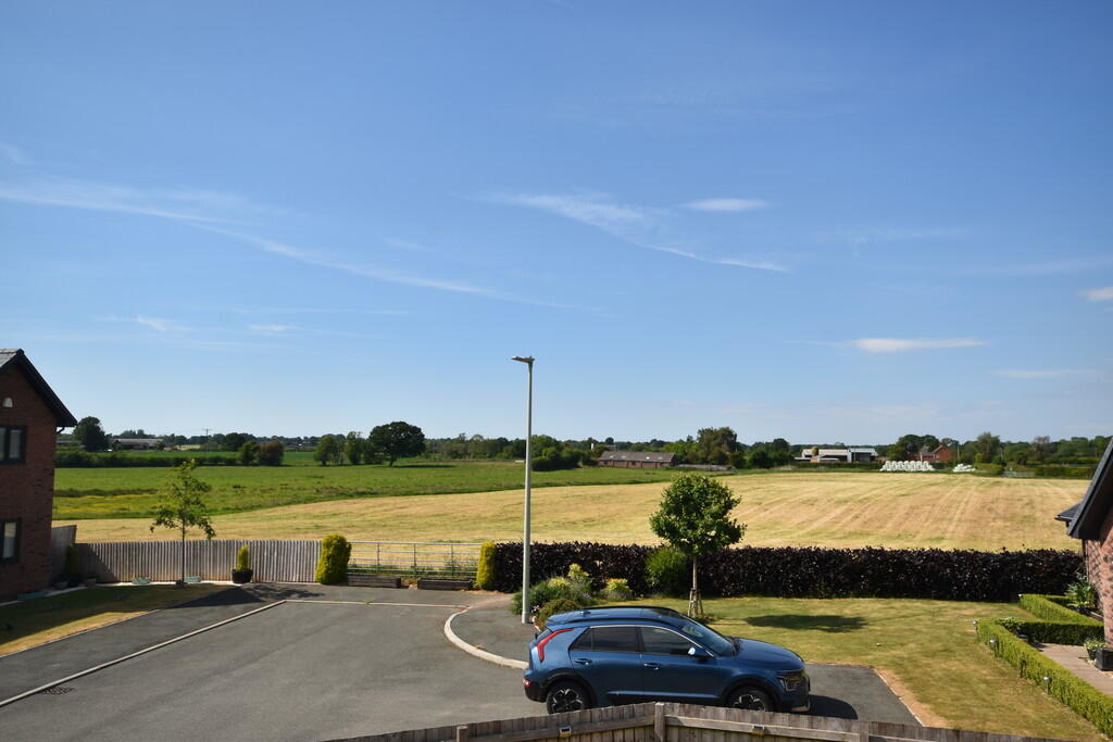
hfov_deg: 61.9
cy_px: 371
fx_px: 928
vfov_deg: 43.6
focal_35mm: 30
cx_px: 556
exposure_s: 1/200
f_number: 10
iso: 100
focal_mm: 20
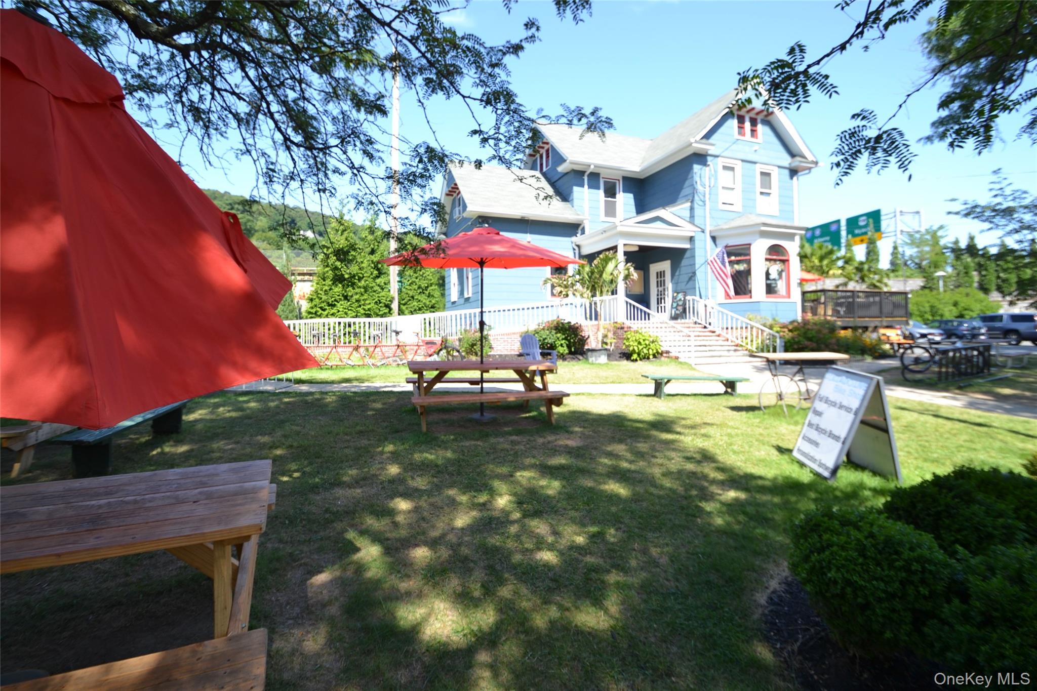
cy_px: 346
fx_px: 432
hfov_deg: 100.4
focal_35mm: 15
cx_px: 518
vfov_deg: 77.3
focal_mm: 10
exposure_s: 1/125
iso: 100
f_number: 5.6
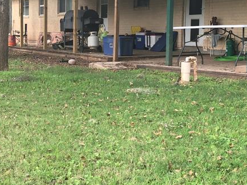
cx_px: 92
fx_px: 485
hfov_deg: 28.4
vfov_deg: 21.6
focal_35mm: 68
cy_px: 79
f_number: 1.8
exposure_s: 1/322
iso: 20
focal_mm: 3.99
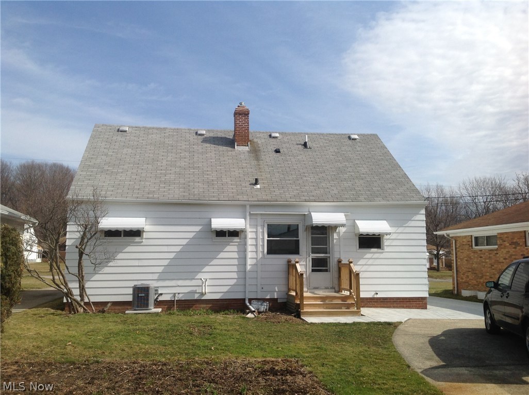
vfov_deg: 40.6
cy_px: 198
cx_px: 264
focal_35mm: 35
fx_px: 534
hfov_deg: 52.7
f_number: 2.4
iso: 50
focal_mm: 4.28
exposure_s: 1/2519
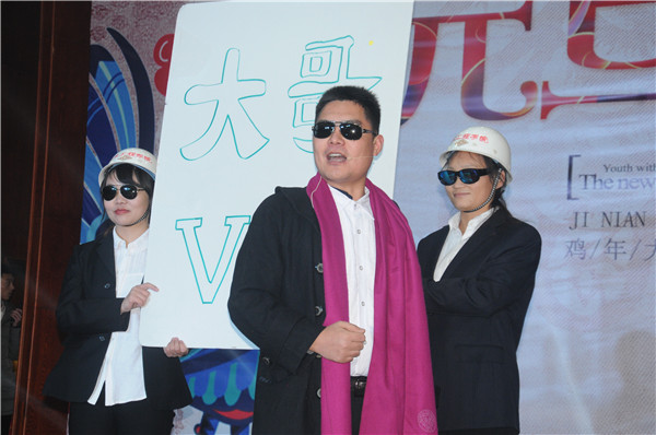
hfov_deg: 35.1
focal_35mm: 57
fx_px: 1037
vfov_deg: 23.7
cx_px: 328
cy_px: 218
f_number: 5.6
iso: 800
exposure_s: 1/125
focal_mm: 38
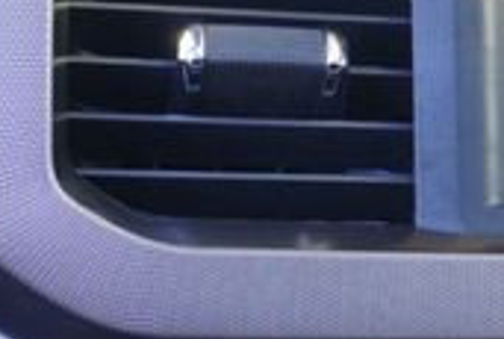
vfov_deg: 10.7
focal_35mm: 129
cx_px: 531
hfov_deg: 15.5
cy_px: 139
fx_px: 1809
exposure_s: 1/160
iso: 2500
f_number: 4
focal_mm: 23
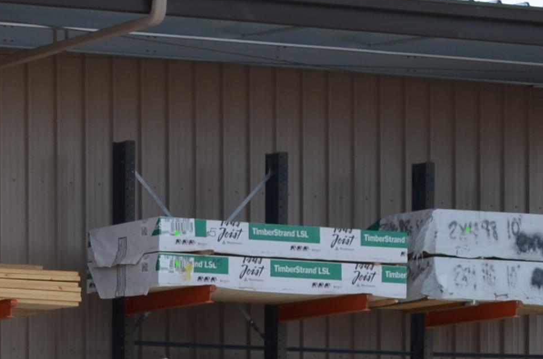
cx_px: -342
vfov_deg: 6.7
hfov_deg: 9.9
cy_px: 636
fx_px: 3025
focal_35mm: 201
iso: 100
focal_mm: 26
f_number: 8
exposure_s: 1/250
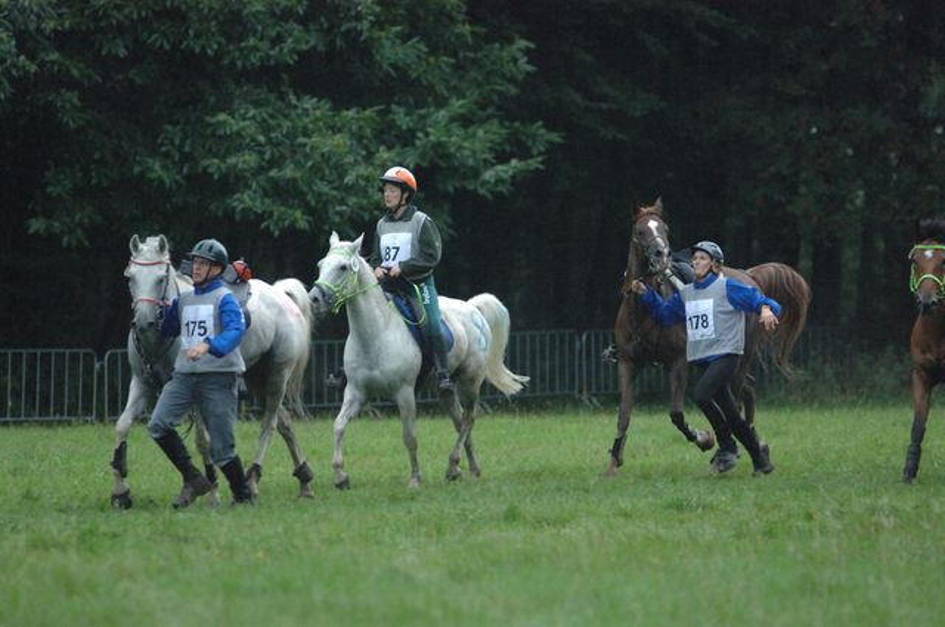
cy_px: 314
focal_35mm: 300
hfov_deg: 6.9
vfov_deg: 4.6
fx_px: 7865
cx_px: 472
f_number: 2.8
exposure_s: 1/320
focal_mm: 200
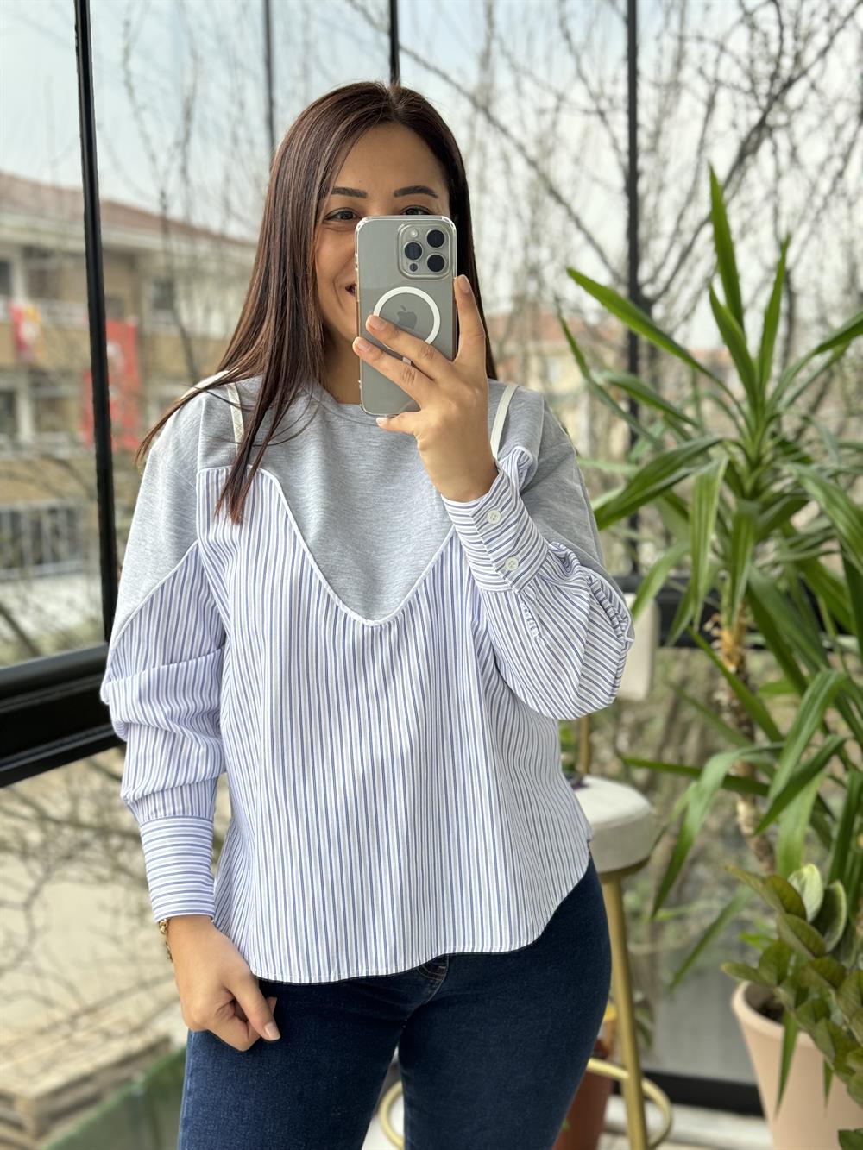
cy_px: 575
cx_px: 432
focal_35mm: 48
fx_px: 1595
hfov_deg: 30.3
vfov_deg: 39.7
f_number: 1.78
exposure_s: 1/140
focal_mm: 6.86
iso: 80
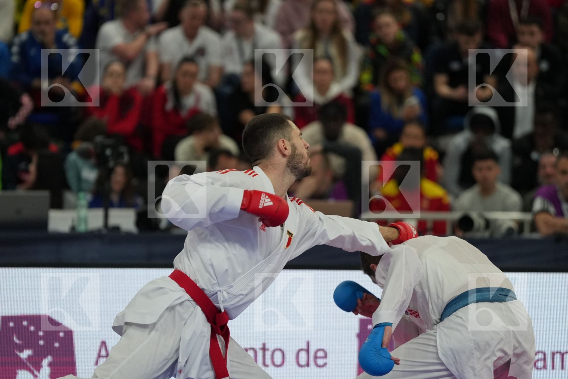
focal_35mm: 291
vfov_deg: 4.7
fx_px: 4591
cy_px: 190
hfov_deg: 7.1
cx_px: 284
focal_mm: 194
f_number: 2.8
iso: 1600
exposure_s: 1/1000
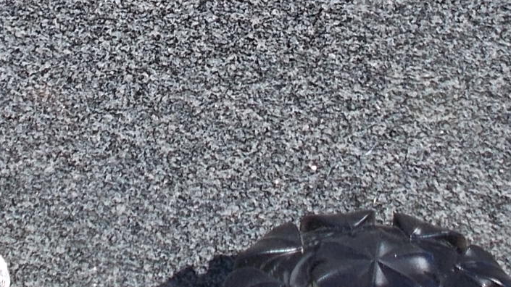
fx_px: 1856
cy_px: -163
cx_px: 156
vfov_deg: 8.6
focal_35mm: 137
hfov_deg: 15.6
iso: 80
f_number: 9.8
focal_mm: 6.9
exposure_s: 1/100
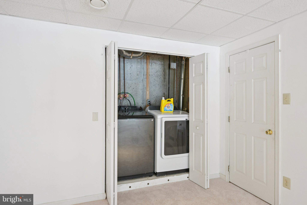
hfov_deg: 84.0
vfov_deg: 61.9
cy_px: 102
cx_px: 154
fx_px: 171
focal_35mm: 20
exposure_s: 1/5
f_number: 8
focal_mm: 20
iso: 400
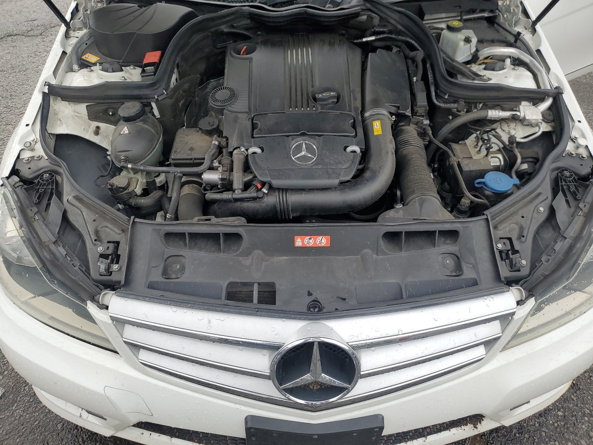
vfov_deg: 53.1
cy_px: 222
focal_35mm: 26
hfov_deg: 67.3
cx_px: 296
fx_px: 445
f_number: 1.5
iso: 50
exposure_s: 1/667
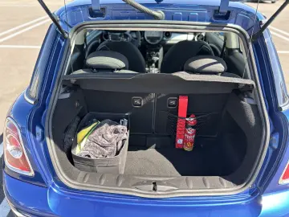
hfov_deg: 67.3
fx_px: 217
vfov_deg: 53.1
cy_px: 108
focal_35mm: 26
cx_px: 144
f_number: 1.6
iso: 64
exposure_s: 1/162
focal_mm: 5.96
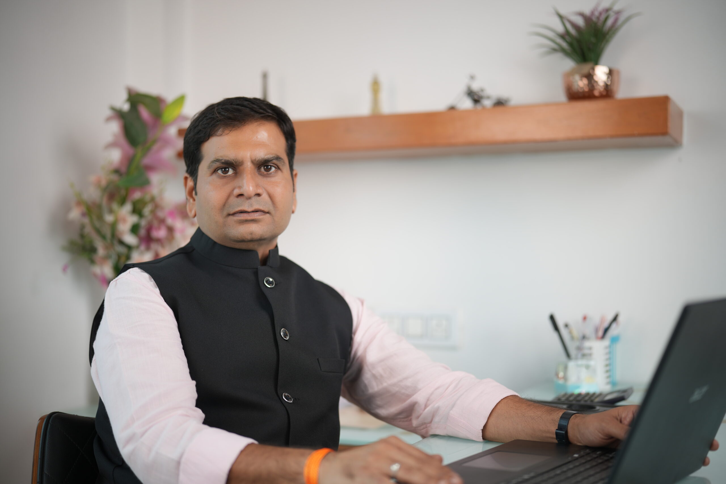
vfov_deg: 27.0
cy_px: 242
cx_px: 363
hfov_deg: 39.6
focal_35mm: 50
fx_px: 1008
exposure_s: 1/160
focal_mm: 50
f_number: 1.4
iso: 125
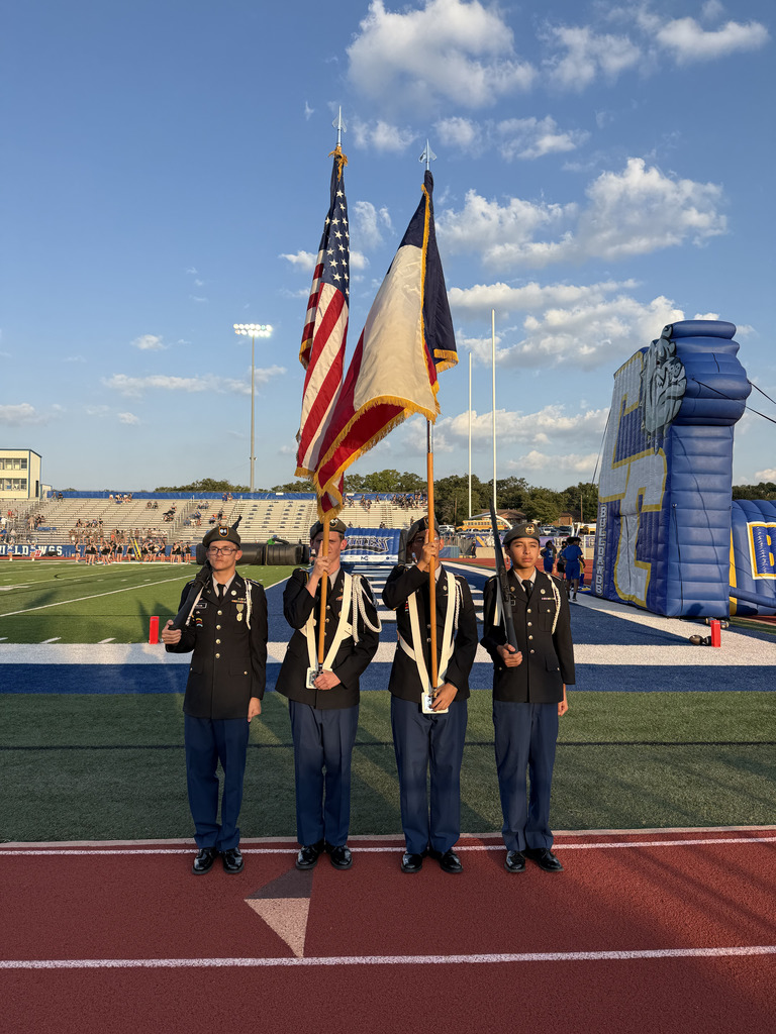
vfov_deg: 71.6
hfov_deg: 56.8
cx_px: 388
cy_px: 517
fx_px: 717
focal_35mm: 24
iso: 80
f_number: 1.78
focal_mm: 6.76
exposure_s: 1/2370
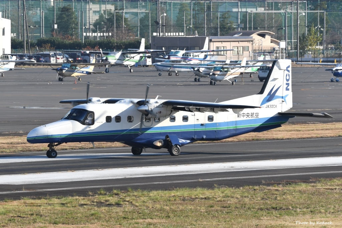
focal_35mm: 510
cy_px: 114
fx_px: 4845
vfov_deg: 2.7
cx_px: 171
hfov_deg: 4.0
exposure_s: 1/800
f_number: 8
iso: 400
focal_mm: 340
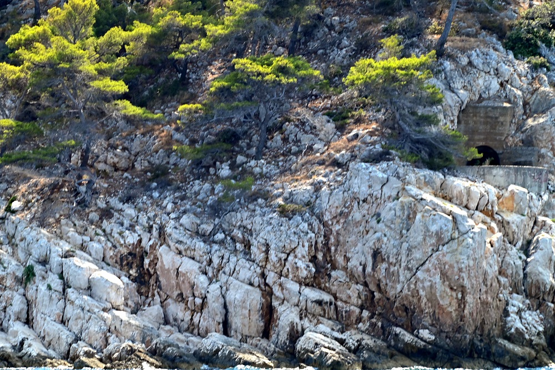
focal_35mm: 300
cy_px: 185
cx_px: 278
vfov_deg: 4.6
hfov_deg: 6.9
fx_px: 4625
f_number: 16
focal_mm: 300
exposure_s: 1/320
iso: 1100
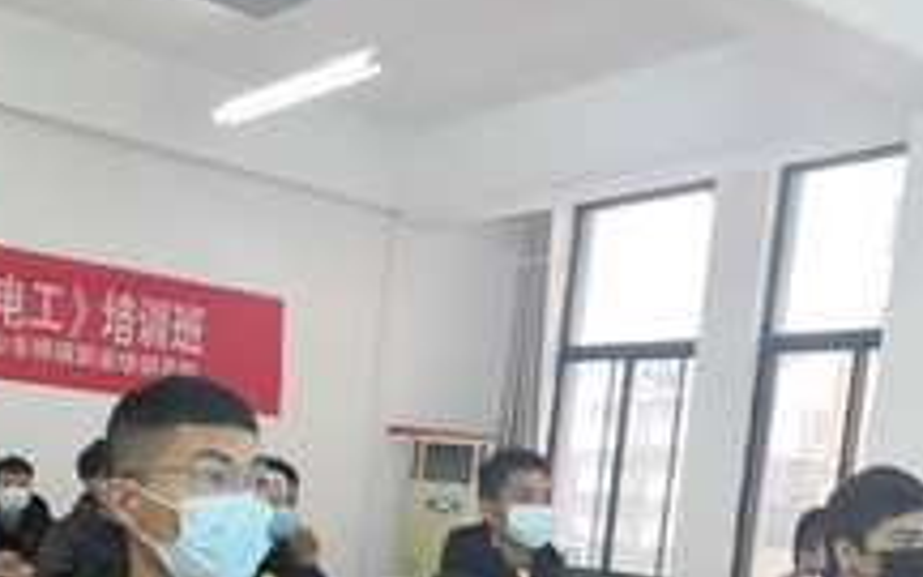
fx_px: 1333
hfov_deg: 37.8
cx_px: 312
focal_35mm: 53
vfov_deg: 23.2
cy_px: 607
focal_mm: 3.95
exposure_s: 1/33.3
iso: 160
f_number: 1.8
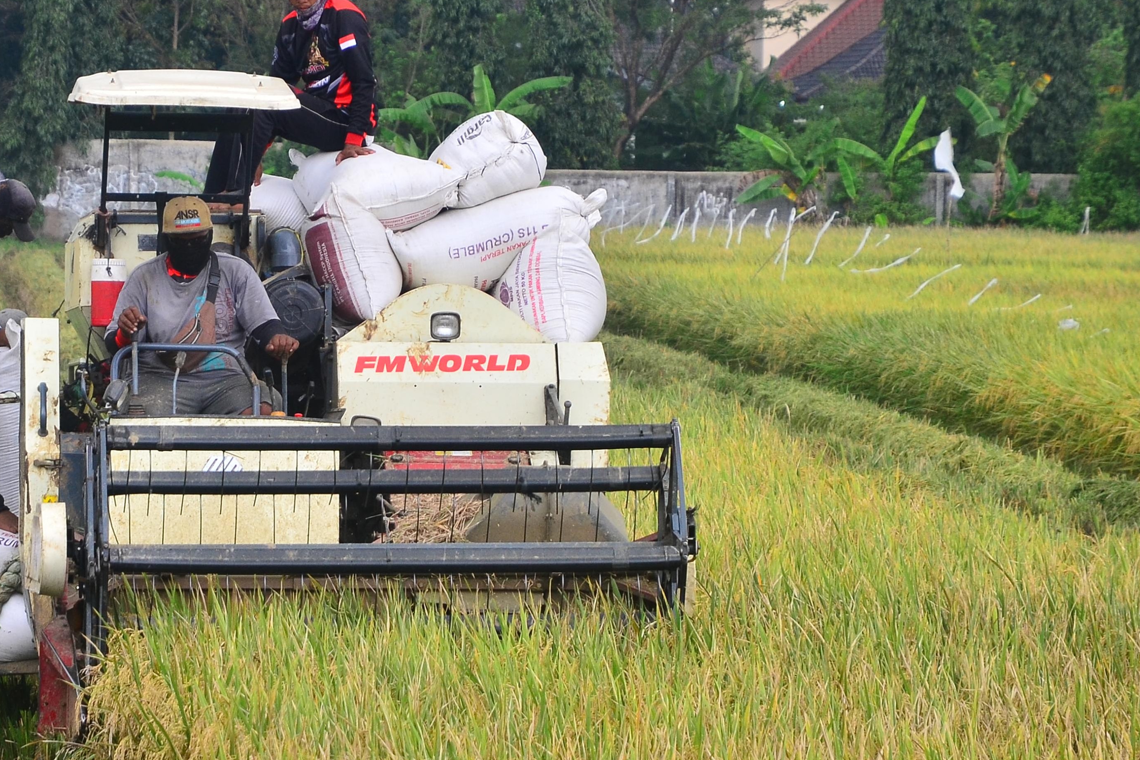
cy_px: 485
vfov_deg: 6.1
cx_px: 274
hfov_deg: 9.1
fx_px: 7152
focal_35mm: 226
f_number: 5.6
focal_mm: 85
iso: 200
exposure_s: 1/350
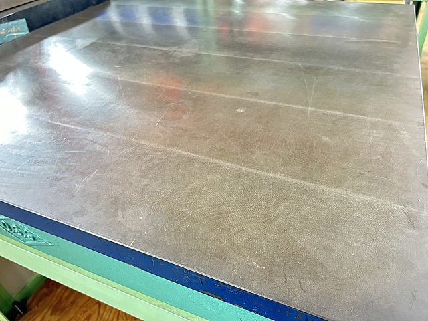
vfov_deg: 53.1
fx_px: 321
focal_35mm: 26
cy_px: 160
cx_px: 214
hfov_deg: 67.3
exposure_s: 1/60
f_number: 1.5
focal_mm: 5.7
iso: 400
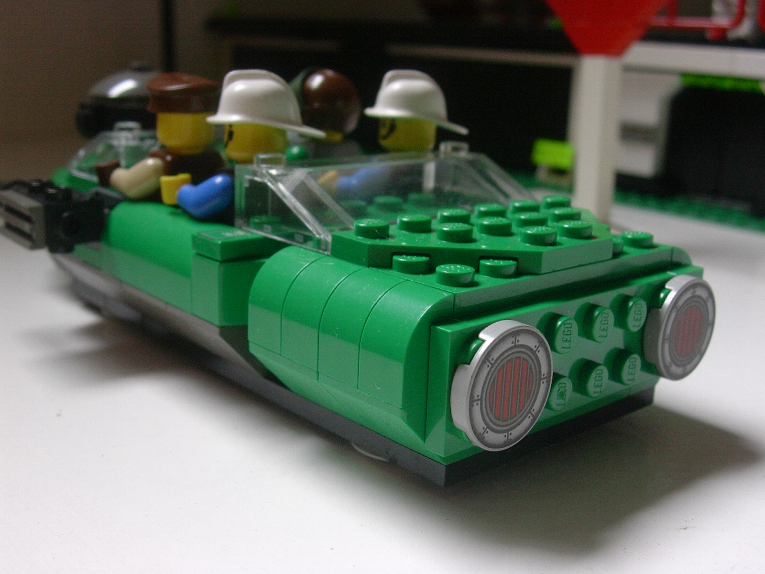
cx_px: 382
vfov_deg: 32.2
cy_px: 287
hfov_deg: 42.1
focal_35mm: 45
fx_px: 994
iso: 70
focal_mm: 6.7
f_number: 2.9
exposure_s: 1/71.8
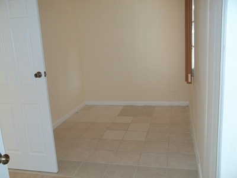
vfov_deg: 42.9
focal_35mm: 33
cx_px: 118
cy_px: 89
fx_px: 226
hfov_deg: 55.4
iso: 160
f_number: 3.3
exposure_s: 1/30
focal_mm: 5.9
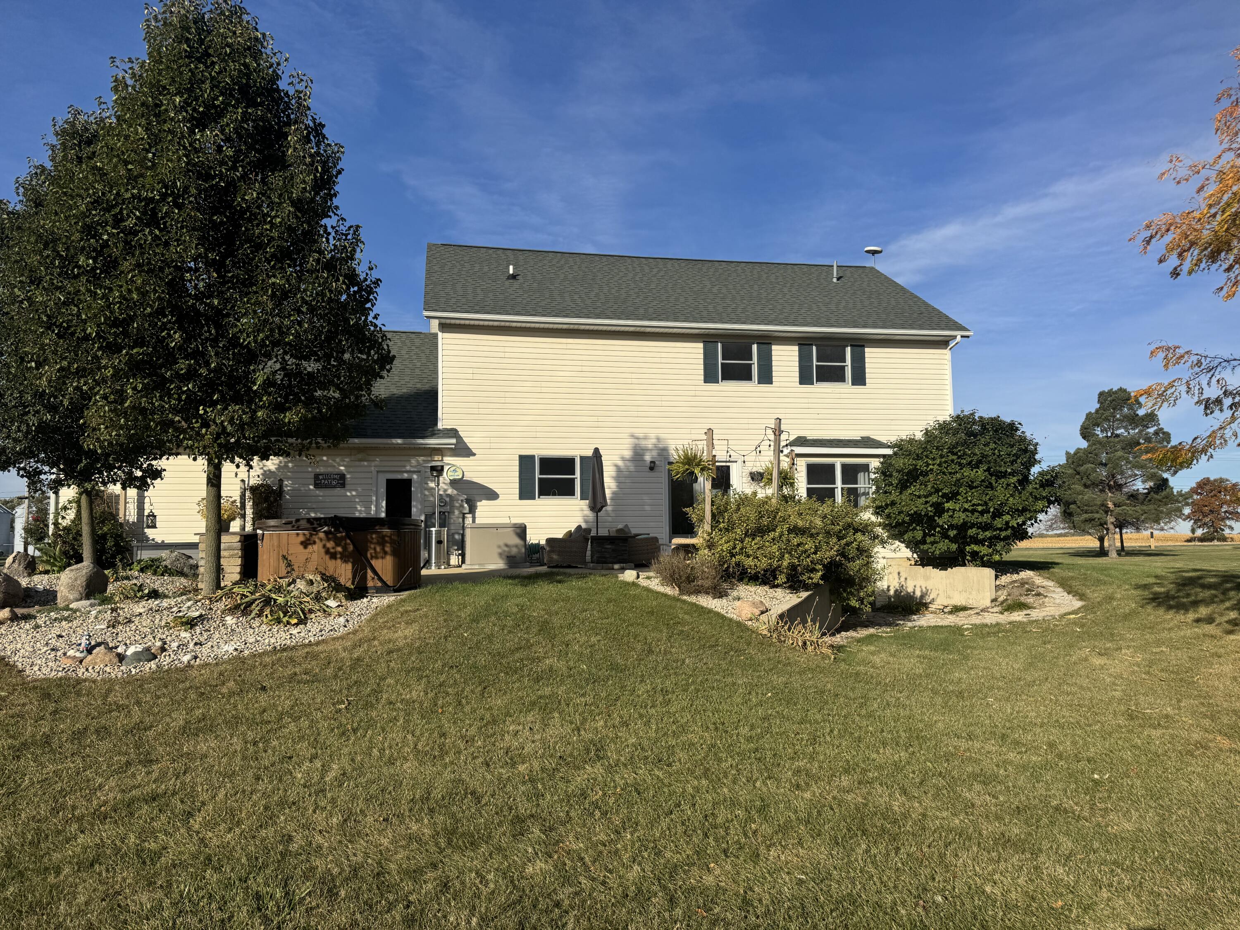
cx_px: 620
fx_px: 860
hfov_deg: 71.6
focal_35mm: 24
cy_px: 465
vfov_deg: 56.8
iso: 80
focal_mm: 6.76
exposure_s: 1/7092
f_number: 1.78
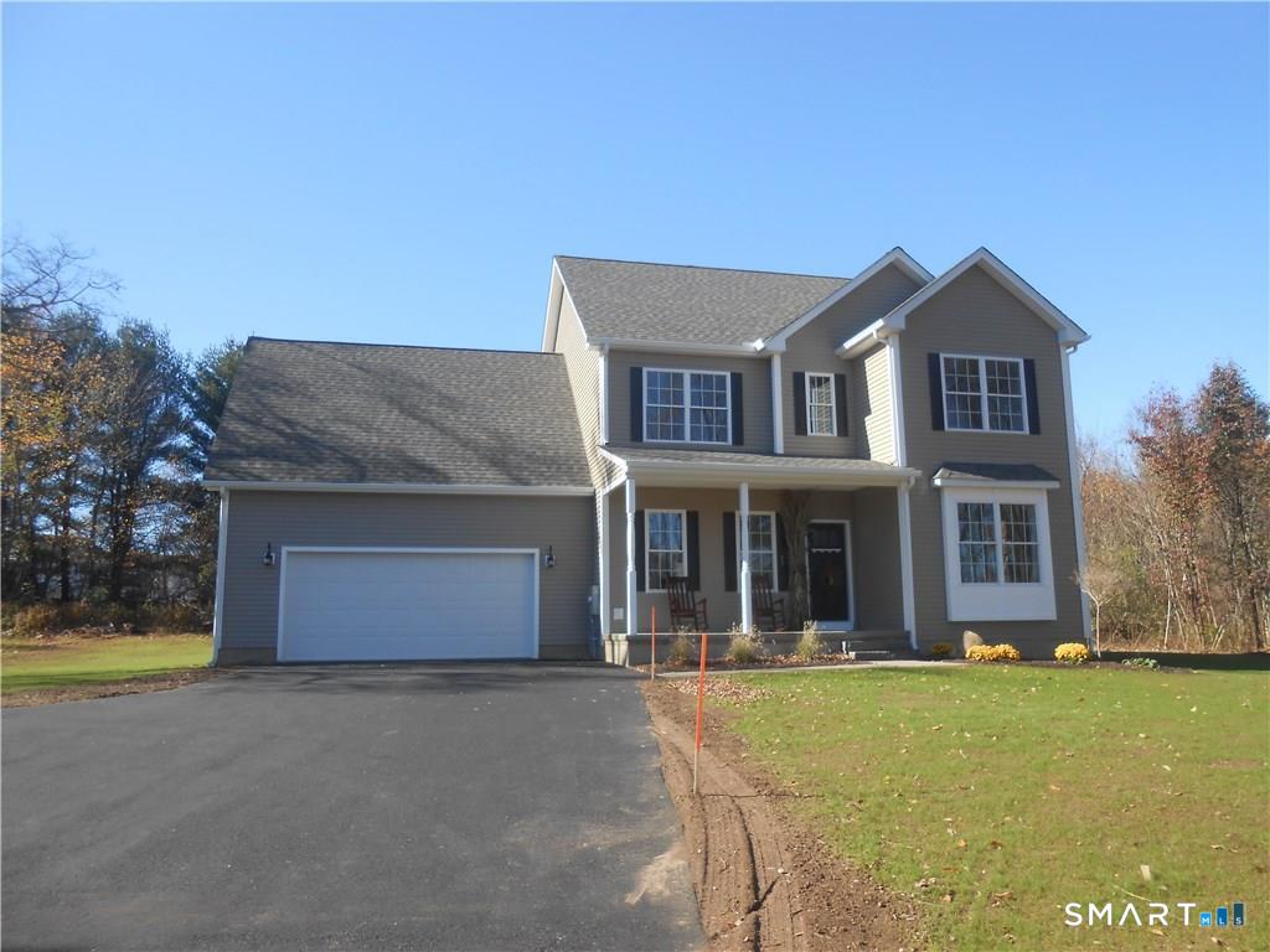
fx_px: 954
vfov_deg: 53.1
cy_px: 476
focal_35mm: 26
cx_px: 635
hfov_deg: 67.3
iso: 80
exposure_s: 1/400
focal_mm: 4.6
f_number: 3.5
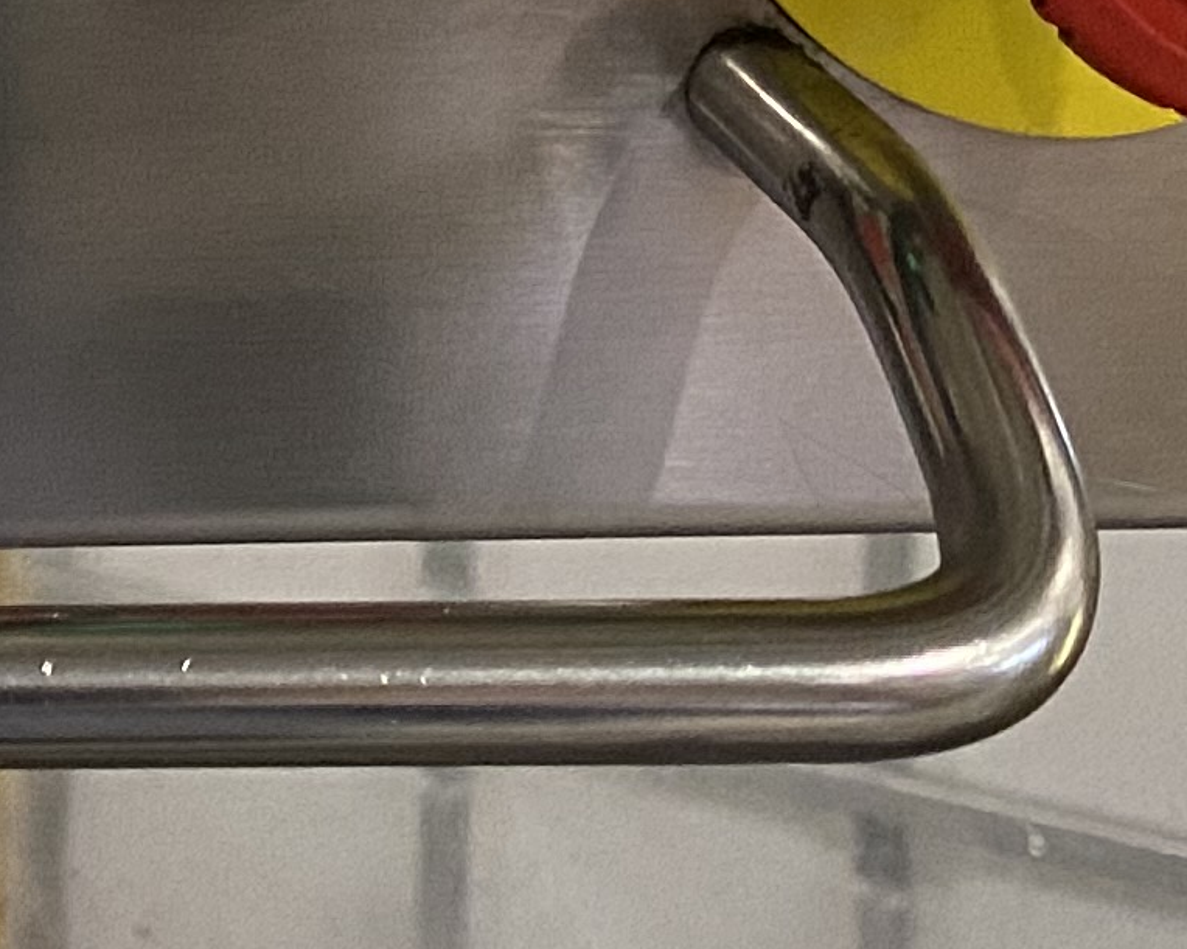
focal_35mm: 134
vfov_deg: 10.0
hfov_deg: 12.7
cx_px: -1150
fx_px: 4707
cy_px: -1337
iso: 160
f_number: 1.8
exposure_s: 1/50
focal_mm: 4.25
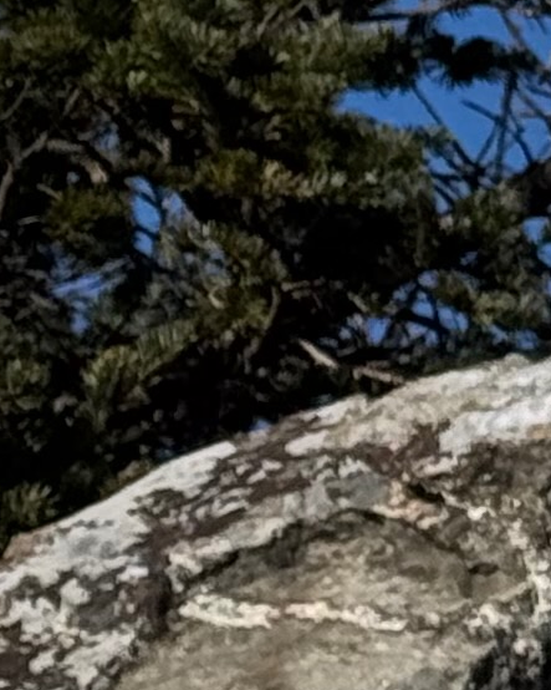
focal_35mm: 341
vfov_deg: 5.6
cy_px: -239
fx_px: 6953
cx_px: 1542
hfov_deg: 4.4
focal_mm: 6.76
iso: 64
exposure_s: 1/10526
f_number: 1.78
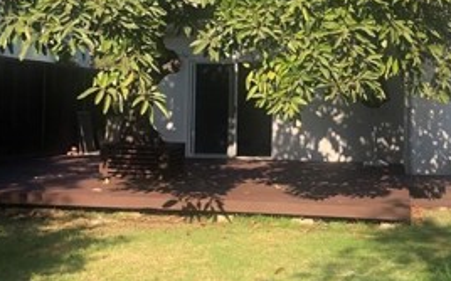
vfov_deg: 18.2
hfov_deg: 28.9
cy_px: 82
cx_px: 274
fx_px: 872
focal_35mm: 71
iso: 20
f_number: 1.8
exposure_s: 1/1021
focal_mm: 3.99
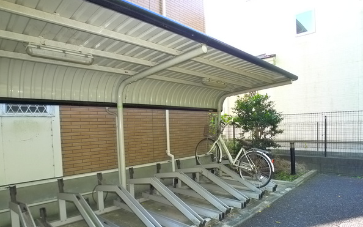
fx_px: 297
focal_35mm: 30
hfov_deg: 62.9
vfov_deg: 41.6
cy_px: 139
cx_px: 190
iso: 400
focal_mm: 5.1
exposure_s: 1/125
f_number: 2.2
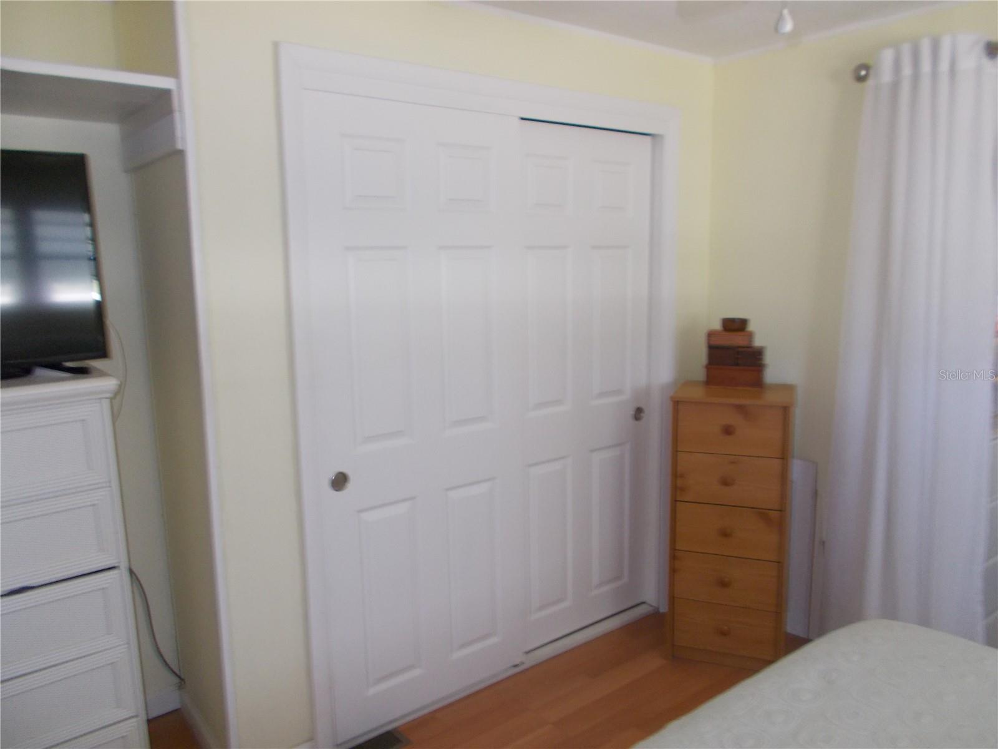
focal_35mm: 26
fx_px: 750
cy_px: 374
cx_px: 499
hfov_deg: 67.3
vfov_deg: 53.1
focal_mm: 4.6
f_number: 3.2
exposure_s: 1/25
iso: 200
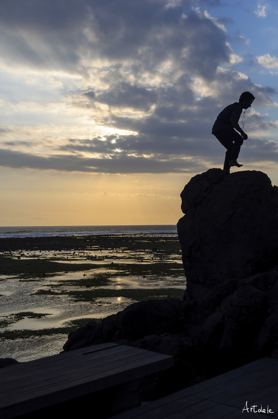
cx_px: 139
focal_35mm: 46
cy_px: 210
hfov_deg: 28.9
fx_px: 540
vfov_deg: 42.4
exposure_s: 1/500
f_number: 7.1
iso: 200
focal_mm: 31
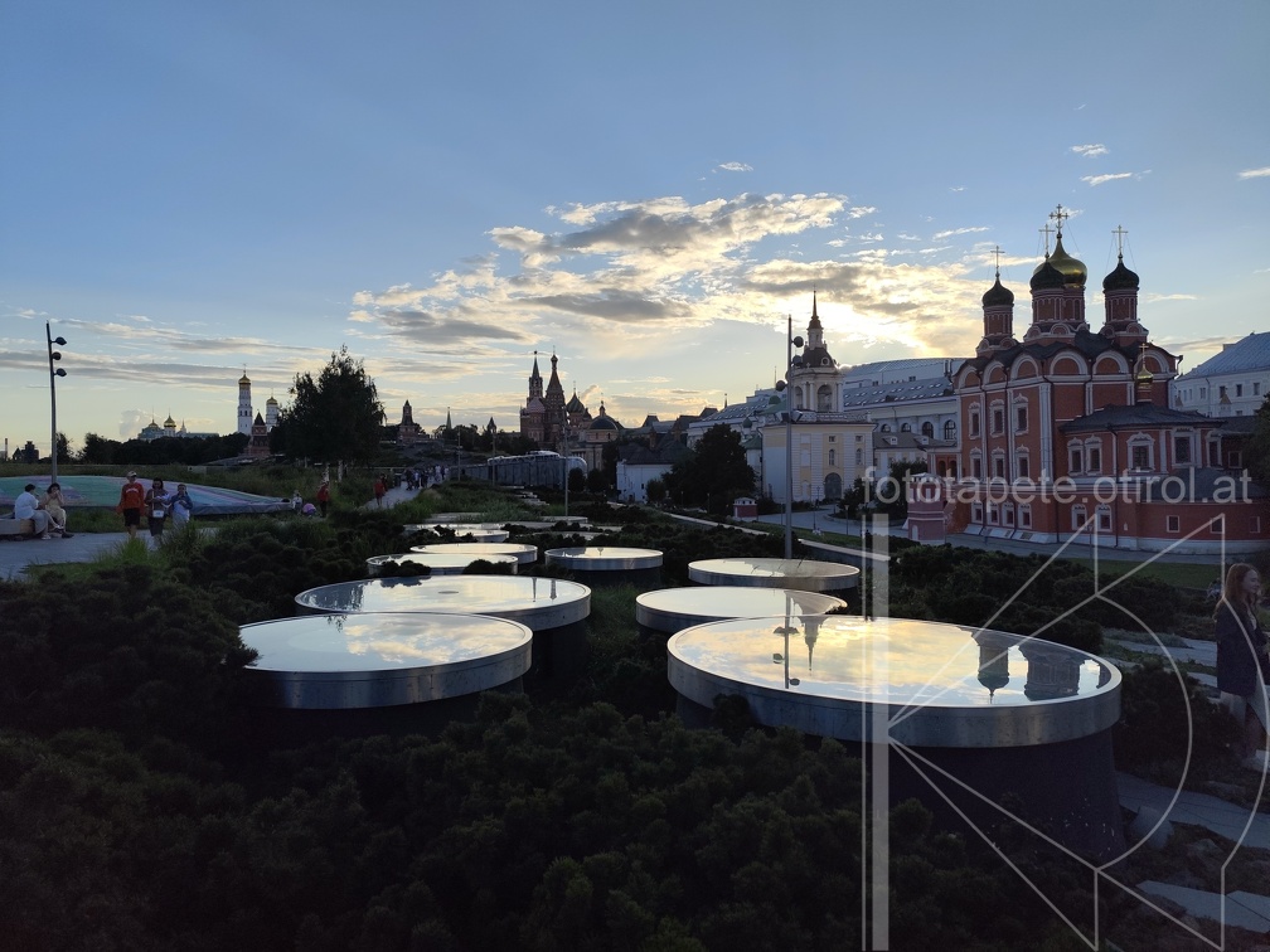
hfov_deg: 73.9
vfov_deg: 58.9
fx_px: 844
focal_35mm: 23
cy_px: 476
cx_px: 635
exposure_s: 1/1623
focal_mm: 6.19
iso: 50
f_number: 1.65
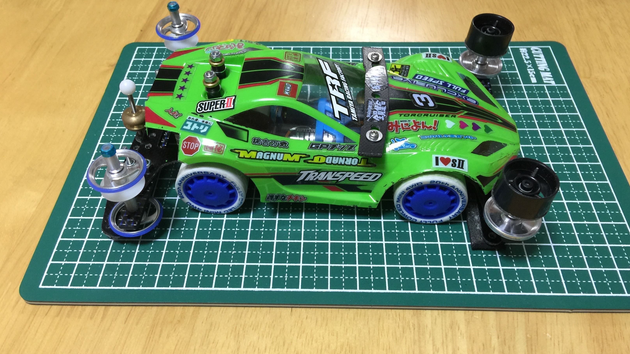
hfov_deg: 61.0
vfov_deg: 36.7
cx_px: 312
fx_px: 535
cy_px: 169
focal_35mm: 32
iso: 40
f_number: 2.2
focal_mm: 4.15
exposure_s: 1/15
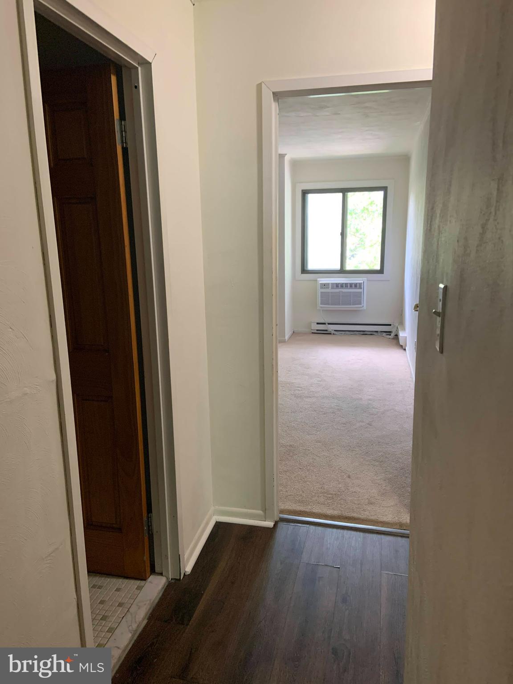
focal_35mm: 26
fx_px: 514
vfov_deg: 67.3
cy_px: 342
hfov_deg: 53.1
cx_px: 256
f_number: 1.8
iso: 320
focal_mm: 4.25
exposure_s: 1/60
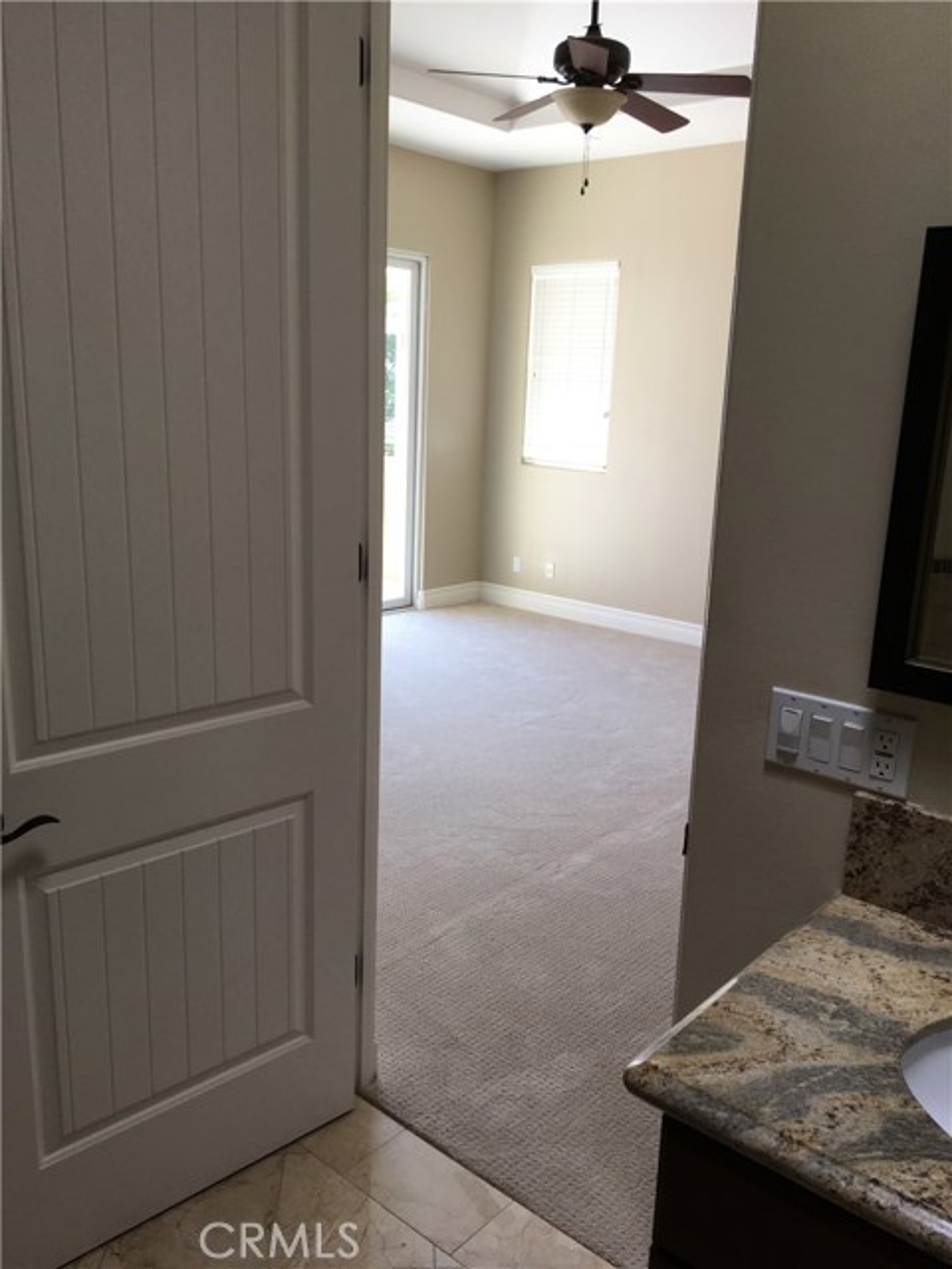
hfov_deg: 48.2
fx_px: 1063
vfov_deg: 61.7
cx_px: 476
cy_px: 634
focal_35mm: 29
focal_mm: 4.15
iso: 32
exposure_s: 1/60
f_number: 2.2
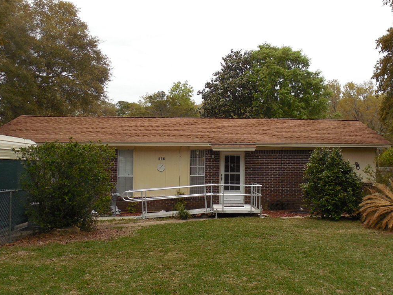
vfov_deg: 35.9
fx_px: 454
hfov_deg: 46.0
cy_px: 130
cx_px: 265
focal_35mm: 40
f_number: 3.3
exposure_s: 1/160
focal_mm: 4.5
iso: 125
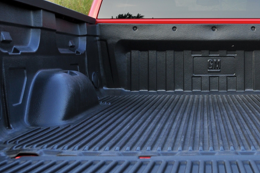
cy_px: 63
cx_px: 216
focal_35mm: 65
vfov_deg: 20.8
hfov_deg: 30.1
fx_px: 469
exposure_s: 1/100
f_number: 5
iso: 200
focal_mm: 24
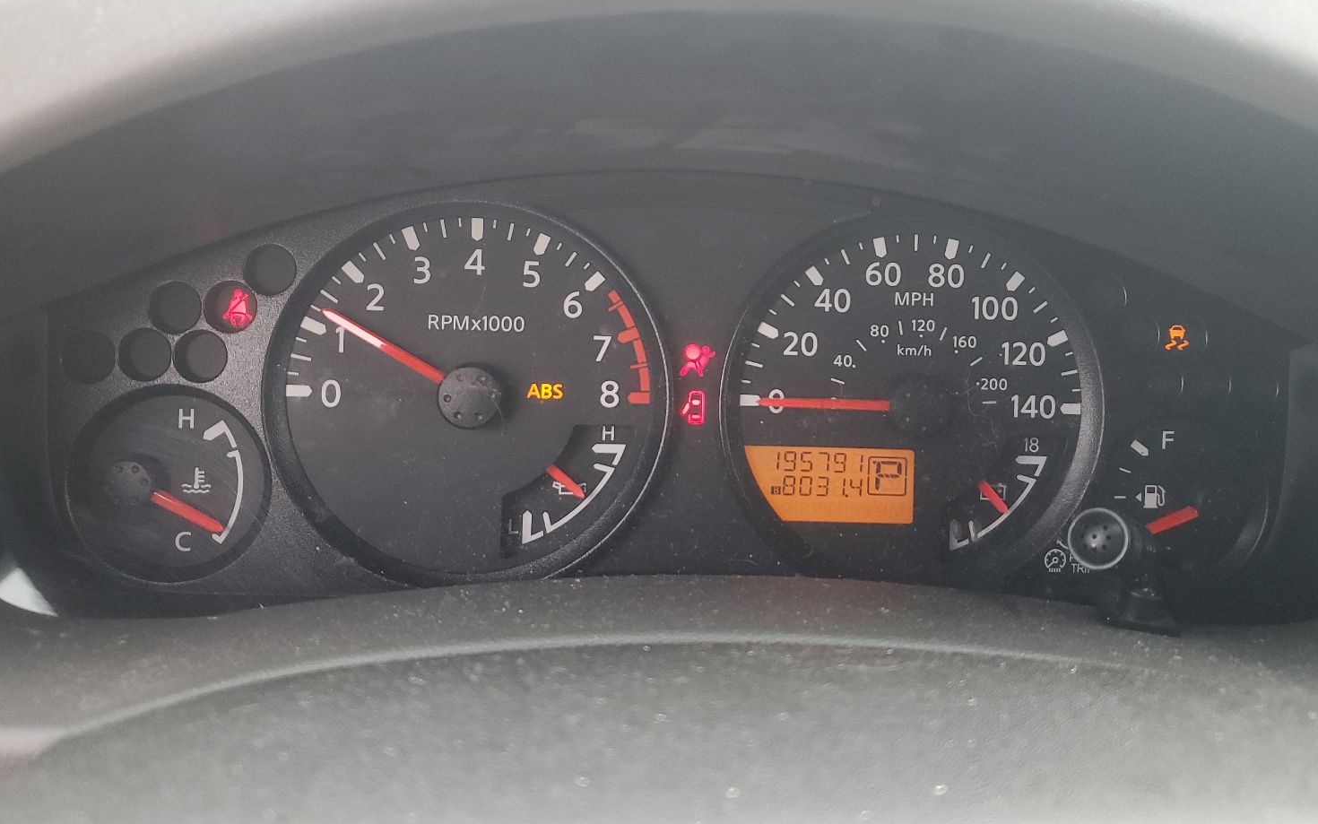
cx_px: 688
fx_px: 1078
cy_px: 373
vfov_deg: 41.8
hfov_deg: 62.9
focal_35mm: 30
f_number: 1.5
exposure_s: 1/120
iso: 84
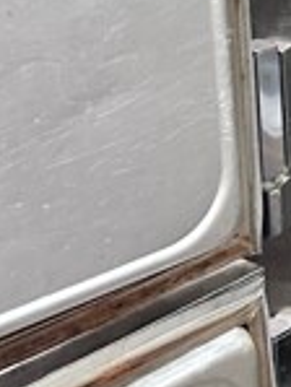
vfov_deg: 14.6
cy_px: -66
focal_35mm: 131
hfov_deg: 9.9
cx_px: 699
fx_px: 1466
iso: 640
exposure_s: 1/60
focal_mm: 6.86
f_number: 1.78
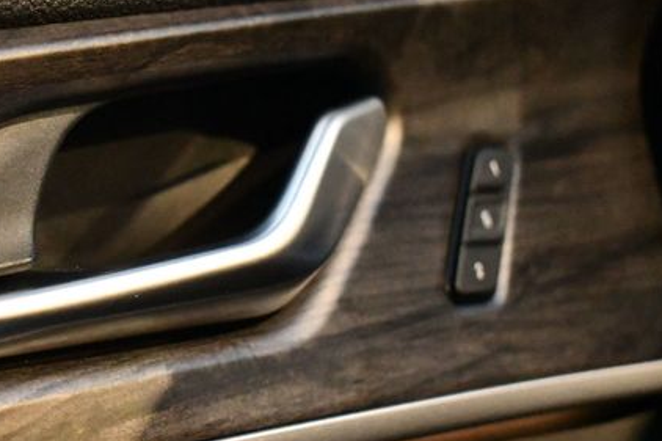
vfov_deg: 15.0
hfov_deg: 22.2
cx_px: 168
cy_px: 201
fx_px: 1673
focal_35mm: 91
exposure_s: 1/40
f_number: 5
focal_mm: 40
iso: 12800
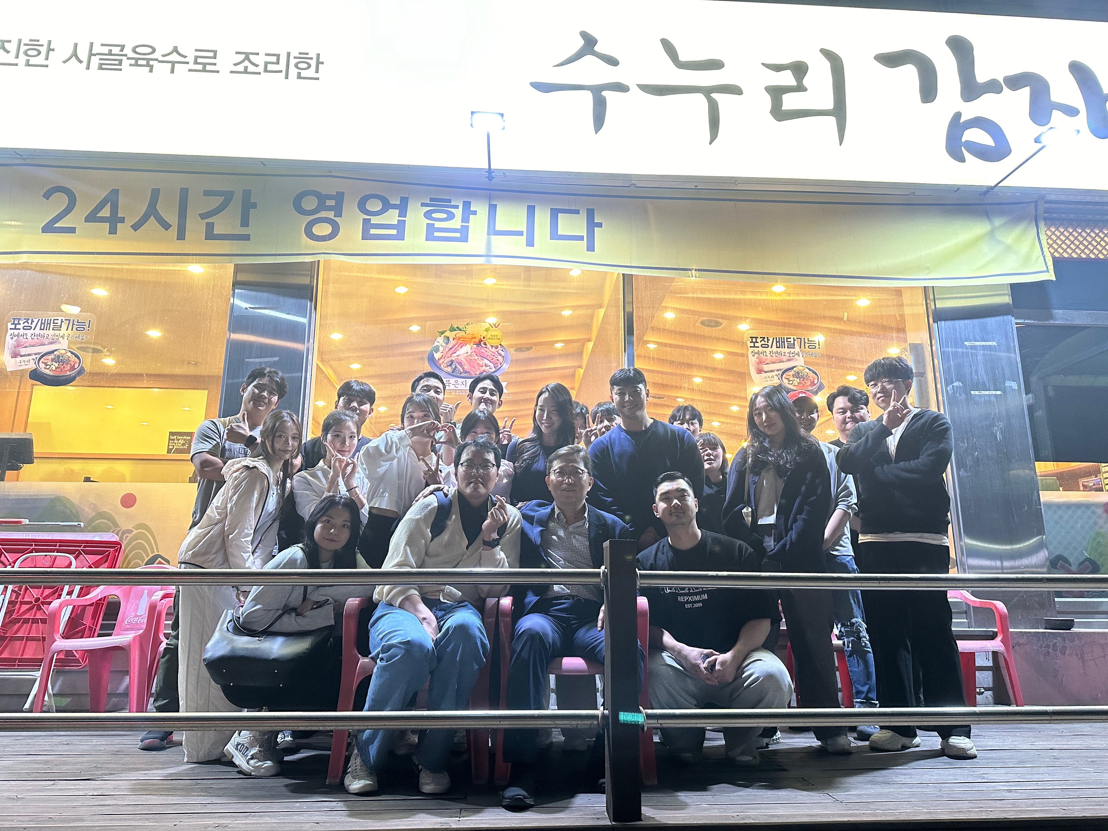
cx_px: 554
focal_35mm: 24
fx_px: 768
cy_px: 416
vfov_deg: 56.8
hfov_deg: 71.6
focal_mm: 6.86
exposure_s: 1/60
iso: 200
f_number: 1.78
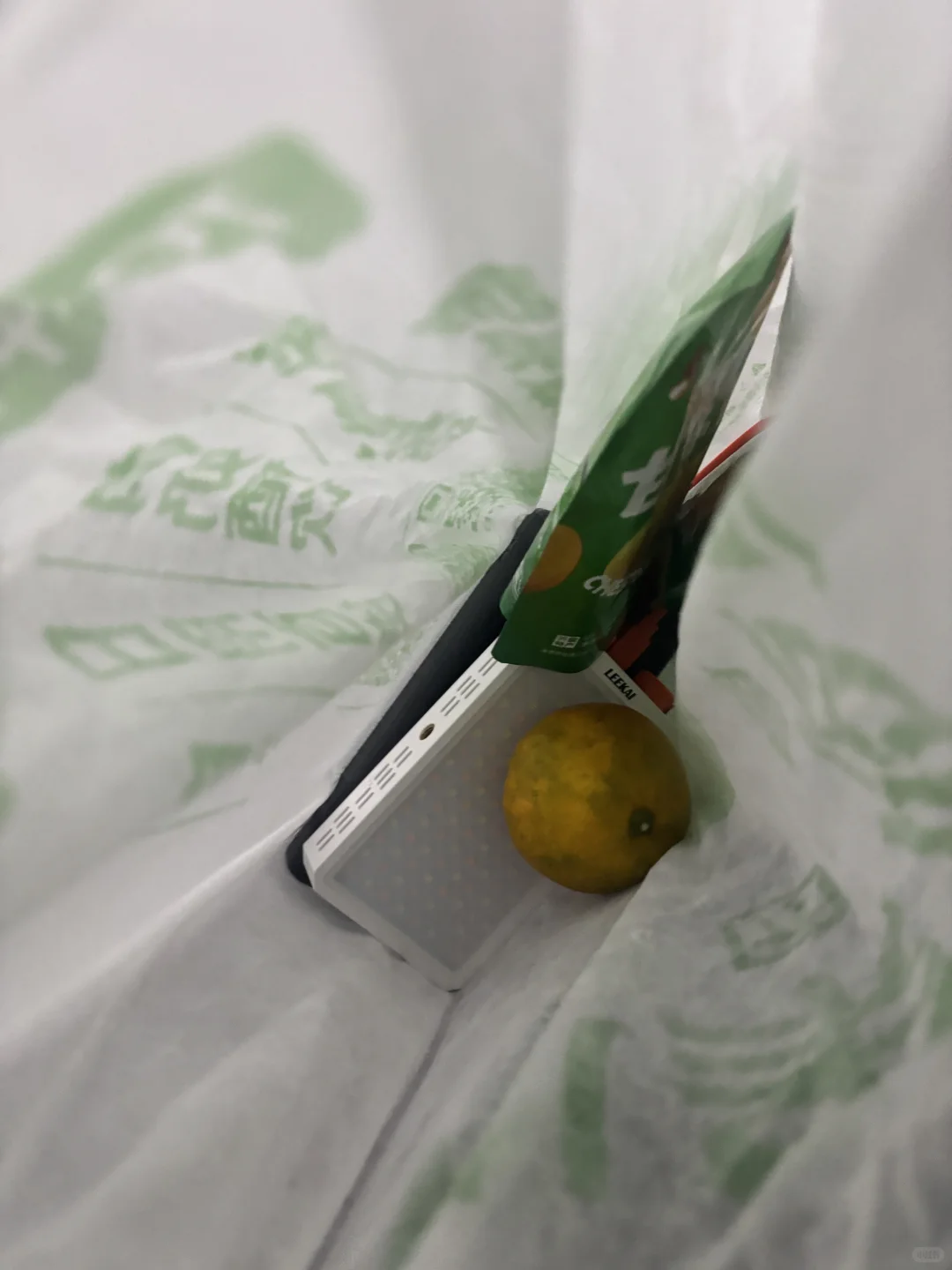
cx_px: 476
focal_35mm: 26
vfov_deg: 67.3
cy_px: 635
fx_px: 953
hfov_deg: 53.1
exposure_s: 1/49
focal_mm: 5.96
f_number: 1.6
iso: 500
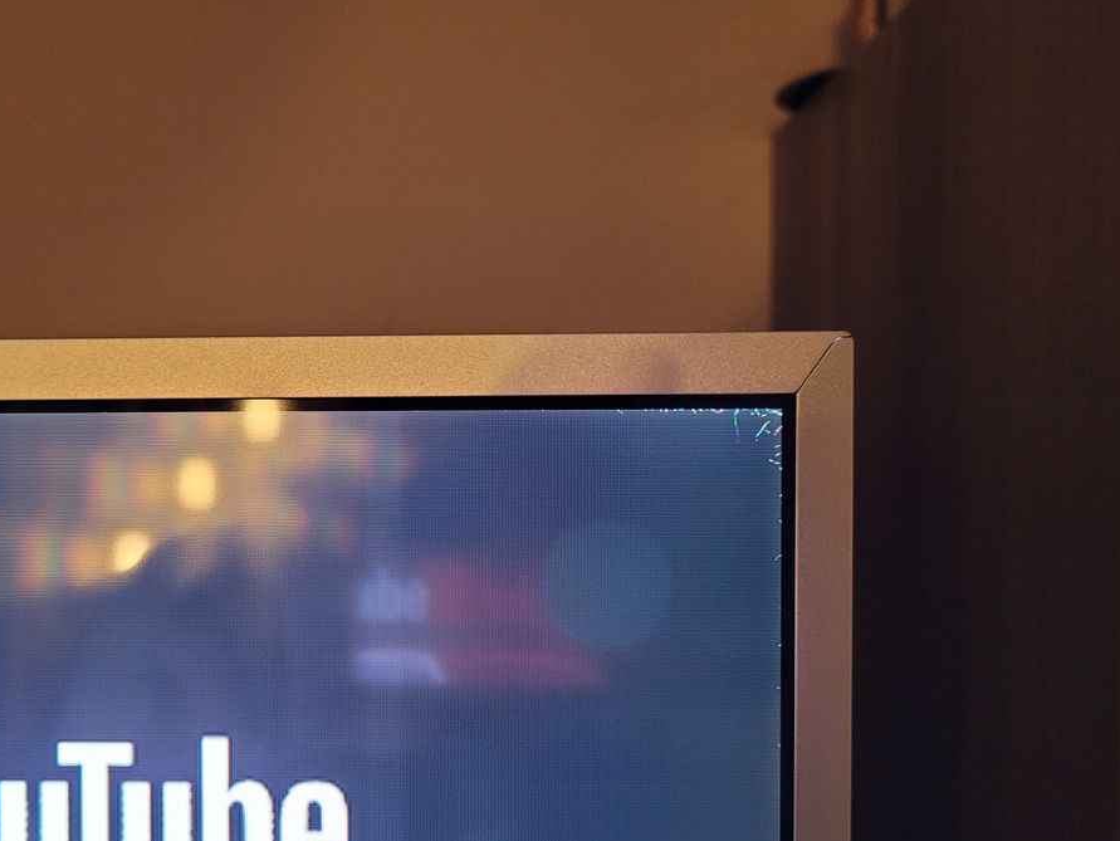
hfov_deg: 51.7
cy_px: 541
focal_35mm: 35
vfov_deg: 40.4
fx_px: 1133
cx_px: 378
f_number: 1.8
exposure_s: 1/30
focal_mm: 5.4
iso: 640
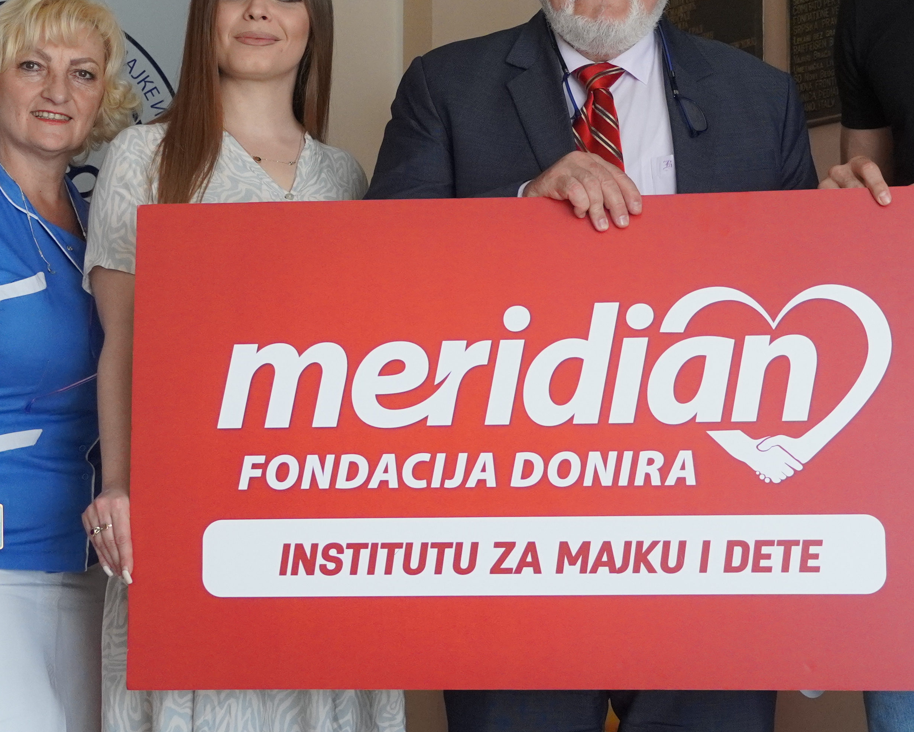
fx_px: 2786
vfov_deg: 14.9
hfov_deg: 18.6
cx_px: 449
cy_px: 139
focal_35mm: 103
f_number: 4.5
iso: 1250
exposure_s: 1/160
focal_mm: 30
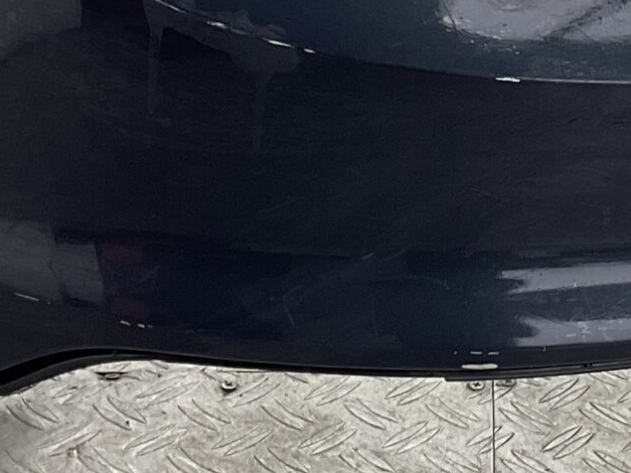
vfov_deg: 12.5
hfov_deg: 16.0
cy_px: 35
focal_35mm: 117
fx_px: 2132
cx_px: 806
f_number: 1.8
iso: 32
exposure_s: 1/100
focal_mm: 3
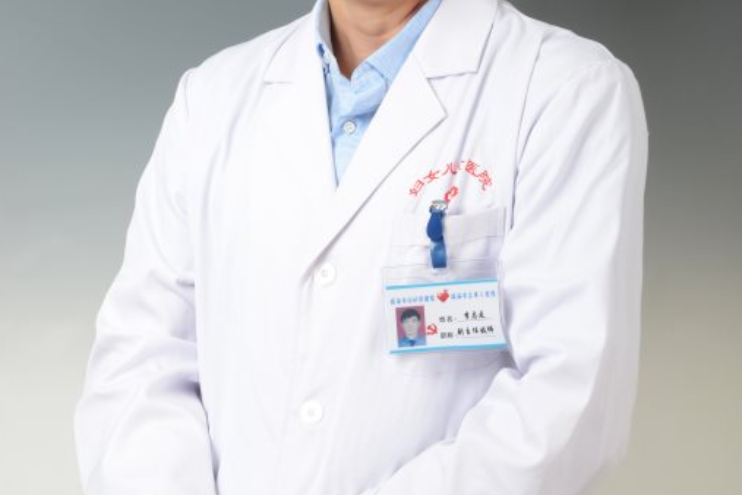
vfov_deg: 14.5
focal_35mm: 94
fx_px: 1937
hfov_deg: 21.7
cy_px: 161
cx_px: 369
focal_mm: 62
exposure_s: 1/160
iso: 200
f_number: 13
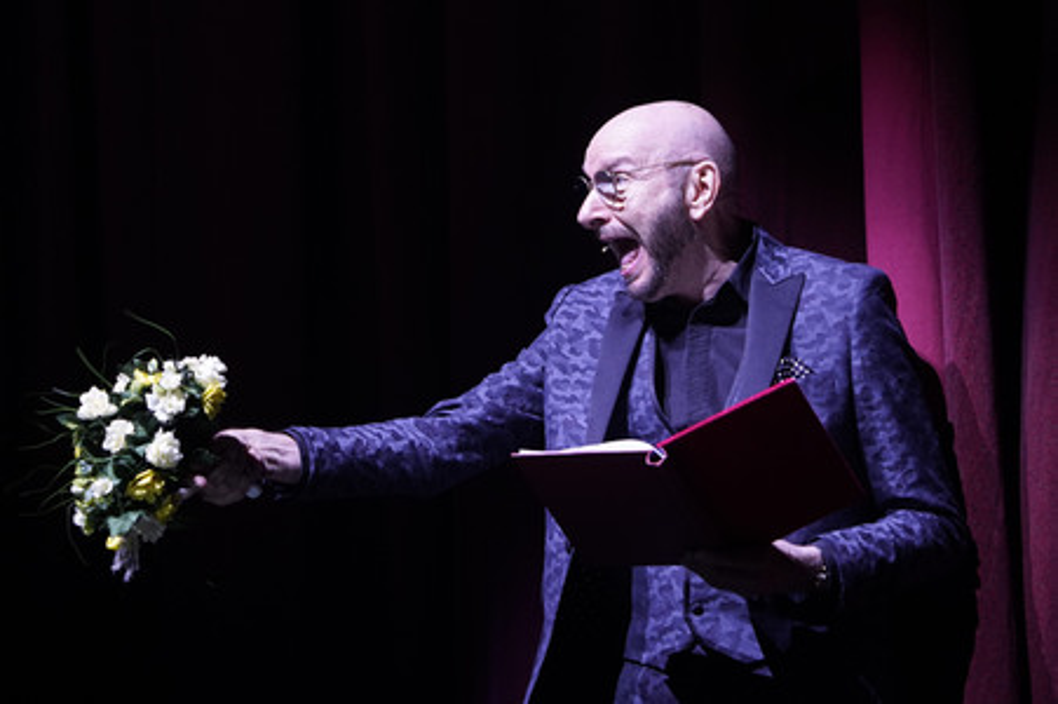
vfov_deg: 4.6
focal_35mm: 300
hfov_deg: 6.9
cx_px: 529
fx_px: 8810
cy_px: 352
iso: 3200
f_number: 6.3
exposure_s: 1/200
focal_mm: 300
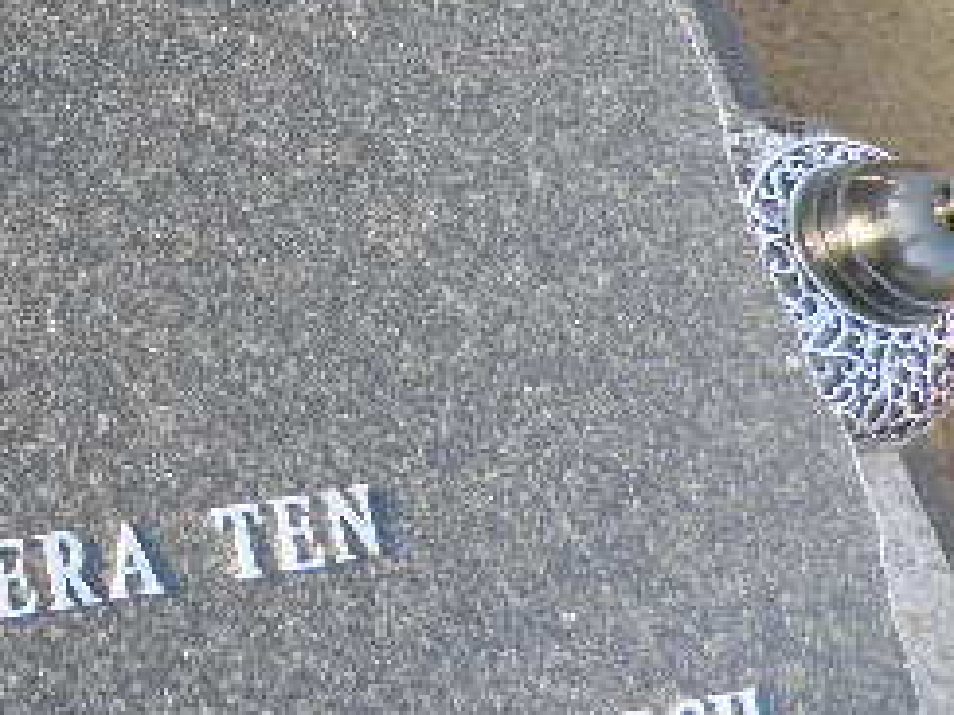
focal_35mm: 63
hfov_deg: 26.5
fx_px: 1736
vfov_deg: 21.4
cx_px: -258
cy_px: -176
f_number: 3.3
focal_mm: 4.3
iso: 64
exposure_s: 1/80
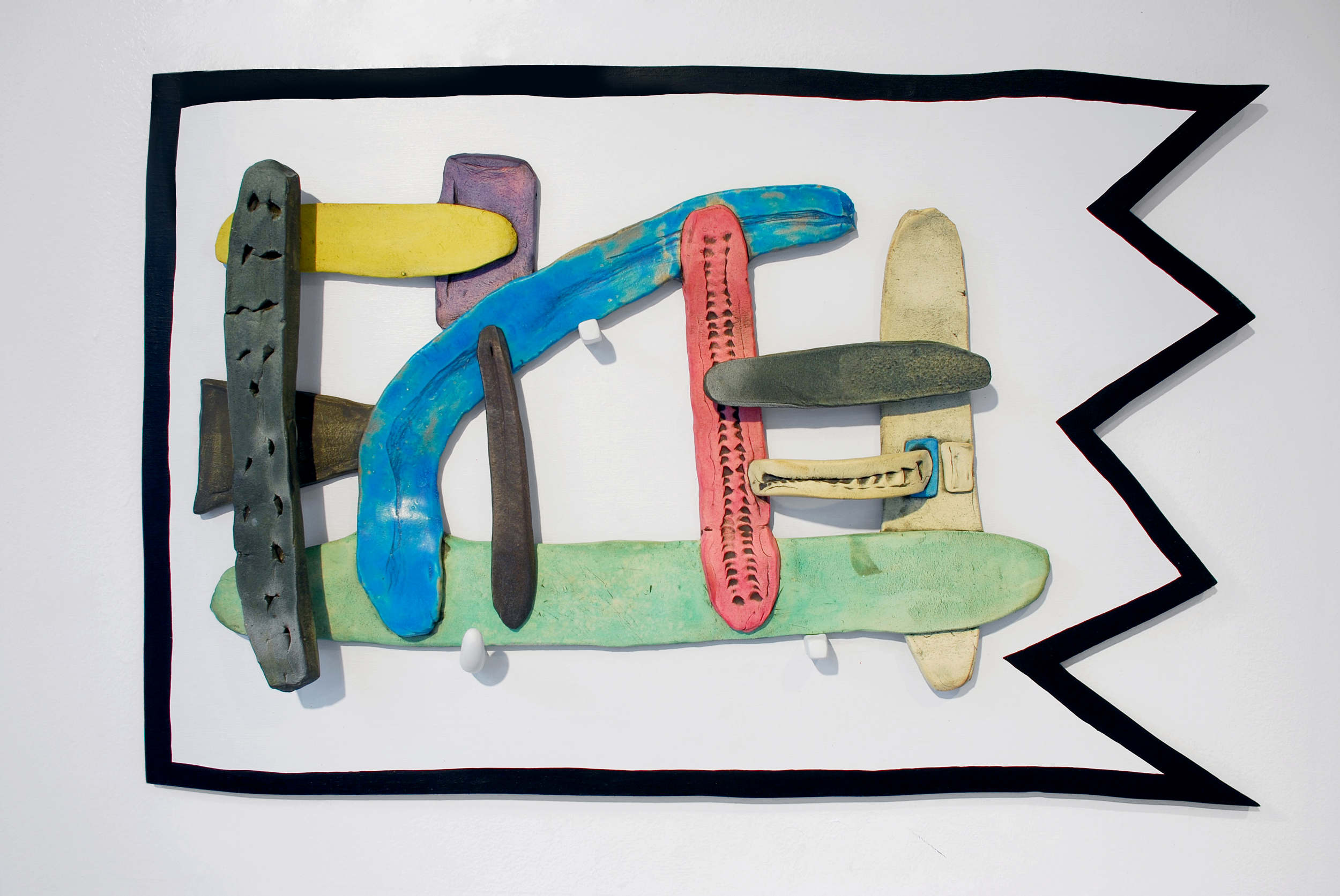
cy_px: 448
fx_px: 1118
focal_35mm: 30
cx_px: 670
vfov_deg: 43.7
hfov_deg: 61.9
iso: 100
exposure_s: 1/6
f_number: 7.1
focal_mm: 20
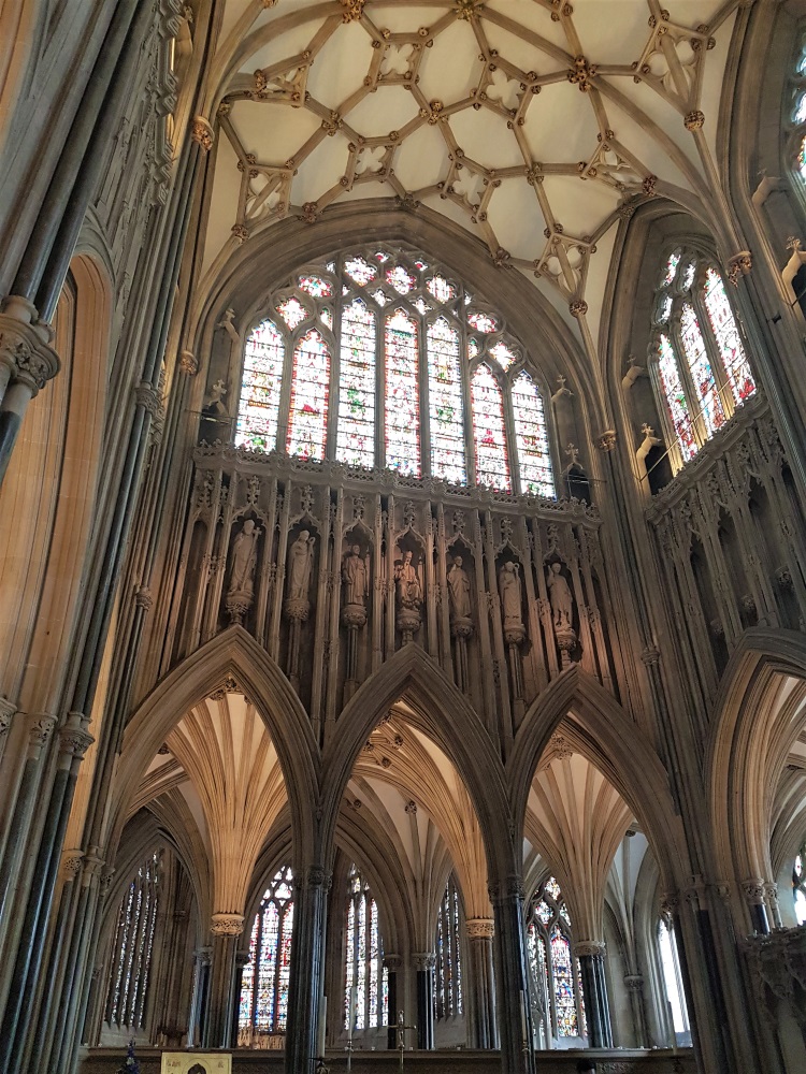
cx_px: 403
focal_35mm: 26
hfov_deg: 53.1
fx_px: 807
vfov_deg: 67.3
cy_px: 537
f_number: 1.7
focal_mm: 4.2
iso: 160
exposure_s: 1/50
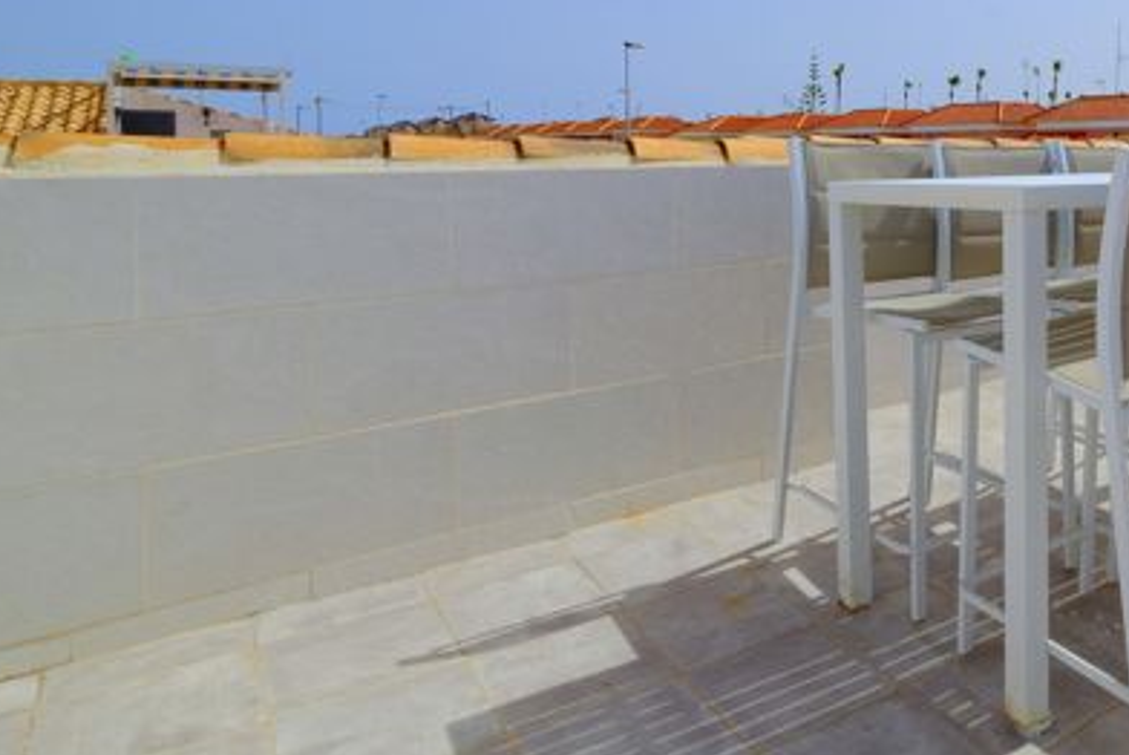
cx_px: 969
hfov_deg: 59.5
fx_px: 847
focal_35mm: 27
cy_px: 166
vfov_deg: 45.9
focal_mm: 10
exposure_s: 1/125
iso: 200
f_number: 22
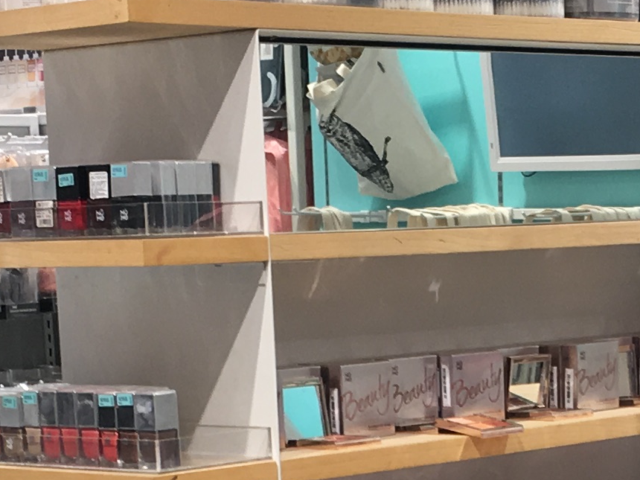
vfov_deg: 10.6
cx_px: 495
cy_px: 673
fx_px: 2514
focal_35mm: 136
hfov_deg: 14.4
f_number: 2.2
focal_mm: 4.15
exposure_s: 1/100
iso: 25
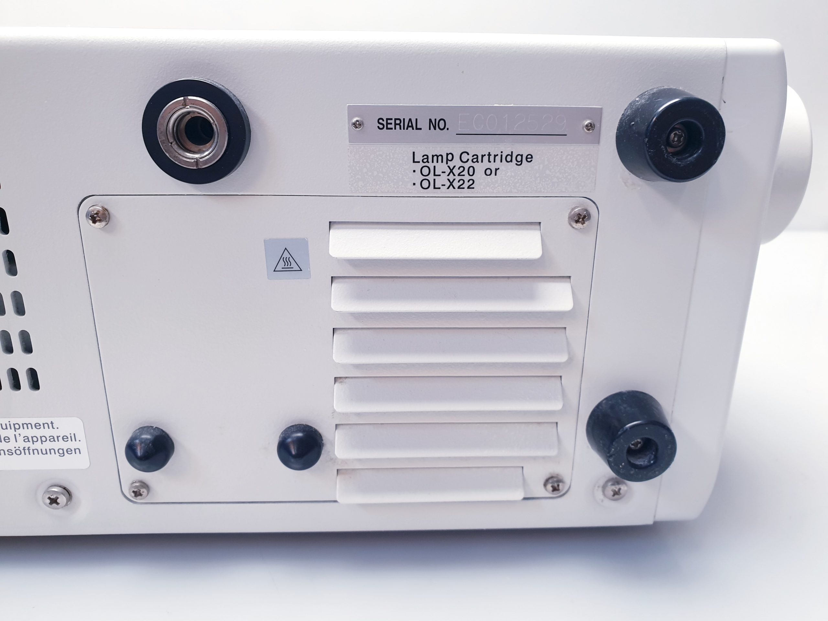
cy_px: 310
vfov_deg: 53.1
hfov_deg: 67.3
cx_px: 414
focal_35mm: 26
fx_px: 622
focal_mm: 4.3
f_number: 2.4
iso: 125
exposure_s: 1/50
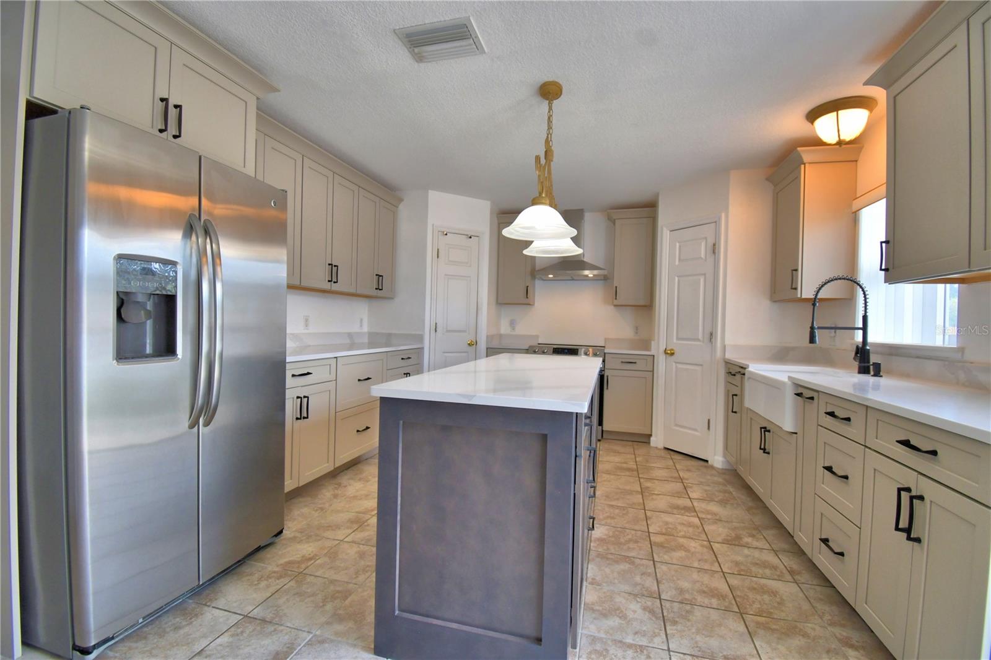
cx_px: 496
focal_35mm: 15
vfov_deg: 77.3
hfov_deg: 100.4
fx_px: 413
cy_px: 330
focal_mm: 10
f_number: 4.5
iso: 400
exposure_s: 1/100
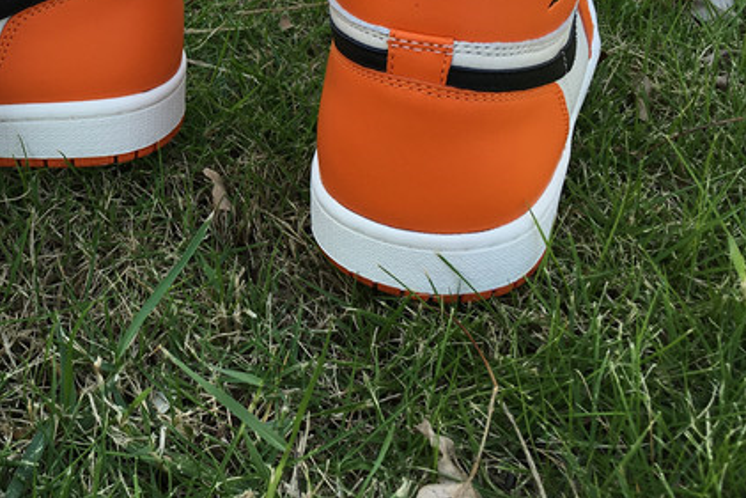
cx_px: 101
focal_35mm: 53
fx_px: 1099
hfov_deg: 35.7
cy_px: 82
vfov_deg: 25.0
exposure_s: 1/289
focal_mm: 4.15
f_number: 2.2
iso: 25
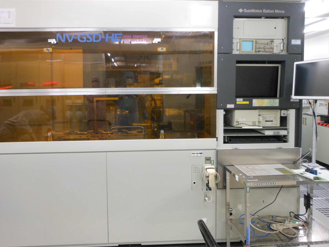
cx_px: 148
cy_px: 109
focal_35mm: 32
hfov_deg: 56.7
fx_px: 304
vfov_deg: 44.1
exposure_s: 1/25
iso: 400
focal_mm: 5
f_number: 3.7
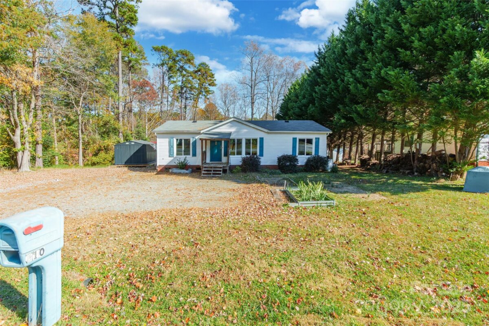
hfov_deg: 95.0
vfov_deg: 72.1
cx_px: 244
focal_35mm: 16
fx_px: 224
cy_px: 163
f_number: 11
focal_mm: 11
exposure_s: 1/500
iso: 800
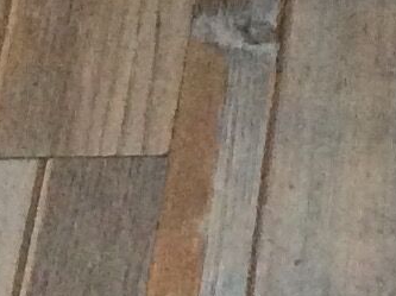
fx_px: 2845
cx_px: 727
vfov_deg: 5.2
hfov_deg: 7.7
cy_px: -955
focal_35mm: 249
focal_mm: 3.3
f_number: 2.4
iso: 250
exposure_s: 1/25
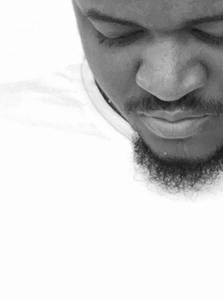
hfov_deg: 9.1
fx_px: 1392
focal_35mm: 162
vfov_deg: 12.2
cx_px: 188
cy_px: 74
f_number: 2.2
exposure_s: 1/84
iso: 64
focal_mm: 2.87
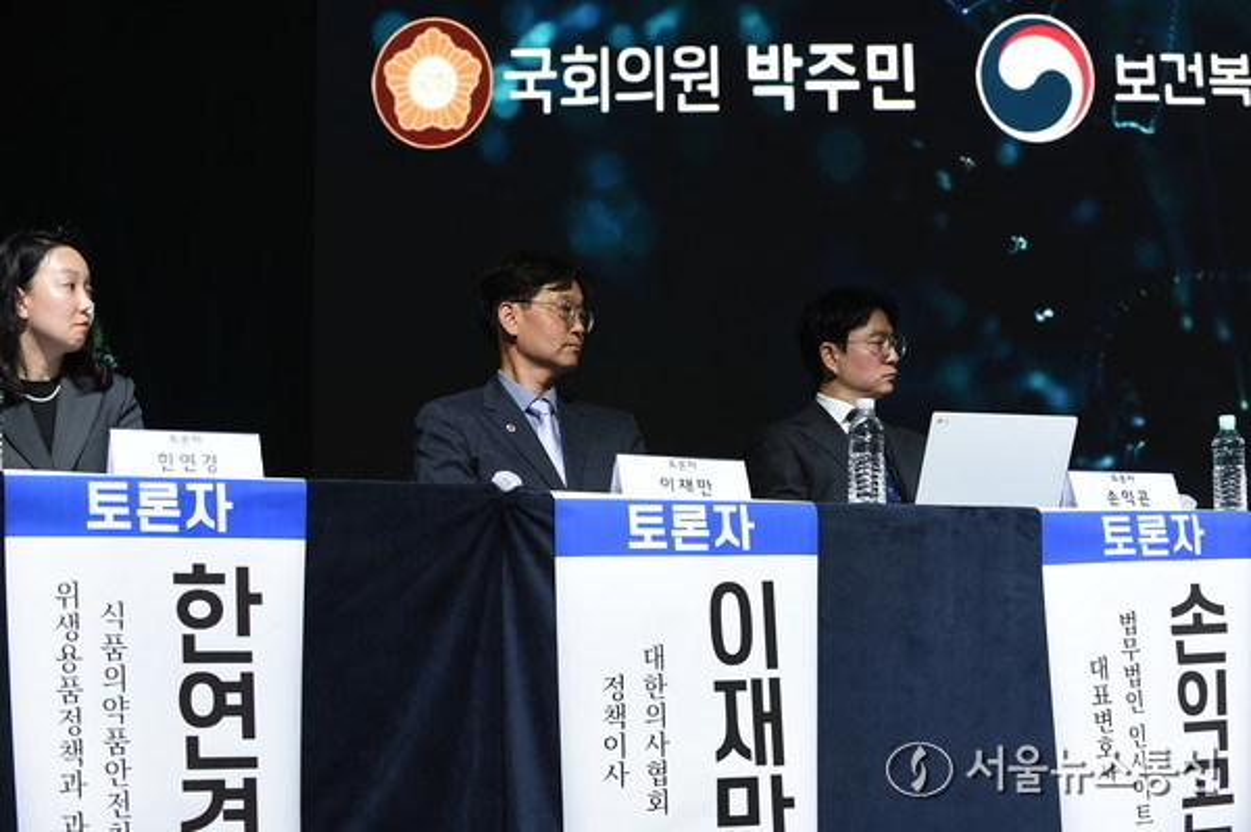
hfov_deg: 28.9
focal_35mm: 70
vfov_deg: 19.4
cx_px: 626
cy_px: 416
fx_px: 2430
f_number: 5
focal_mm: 70
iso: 800
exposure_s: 1/100
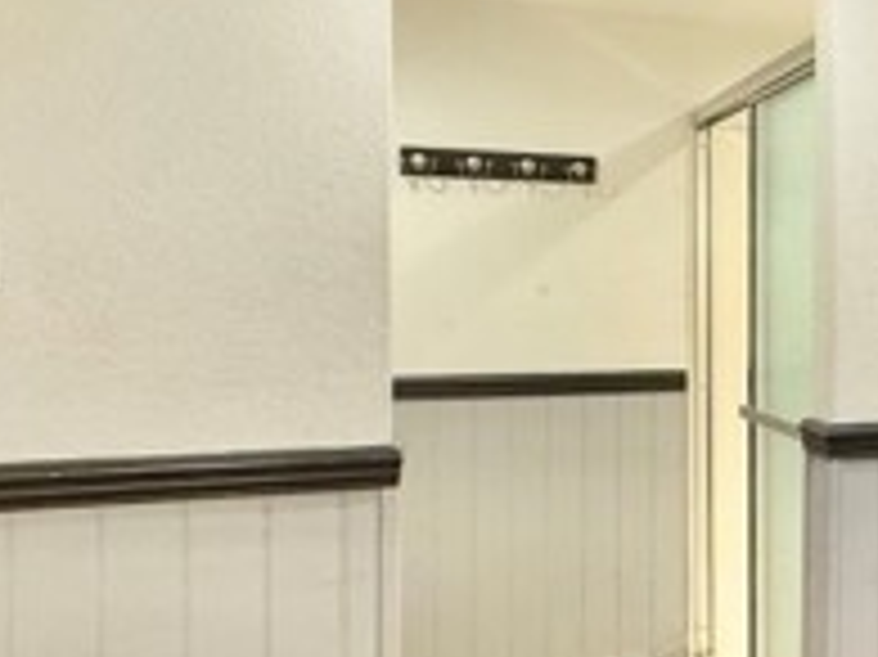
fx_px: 1166
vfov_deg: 31.5
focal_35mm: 46
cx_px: 982
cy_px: 297
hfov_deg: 35.0
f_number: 2.2
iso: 250
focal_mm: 2.22
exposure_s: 1/120
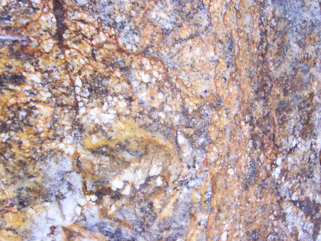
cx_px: 160
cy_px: 120
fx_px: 343
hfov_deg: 50.1
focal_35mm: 37
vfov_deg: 38.7
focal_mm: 5.6
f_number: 2.8
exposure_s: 1/15
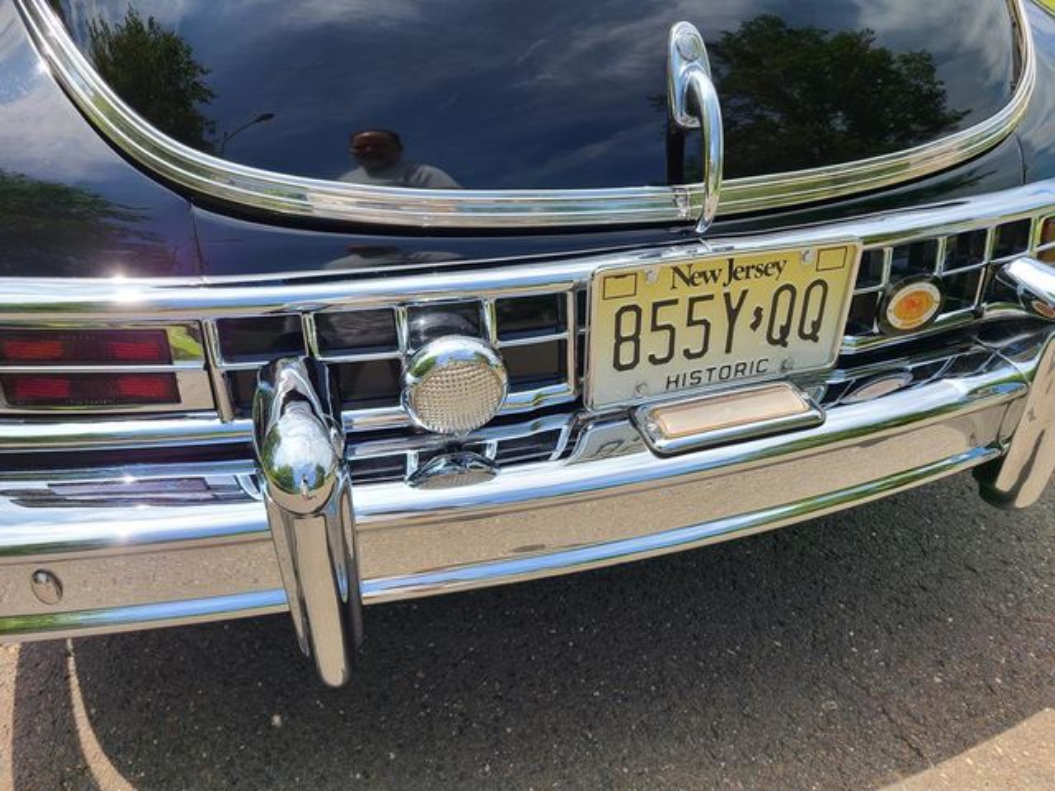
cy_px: 396
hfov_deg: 67.3
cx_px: 528
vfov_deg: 53.1
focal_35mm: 26
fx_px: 792
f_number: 1.8
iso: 40
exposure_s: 1/1550
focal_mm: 5.4
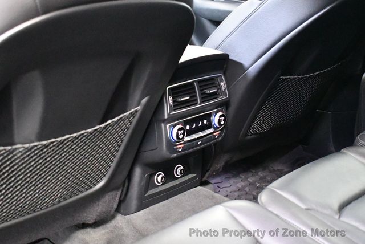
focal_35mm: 58
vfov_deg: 23.4
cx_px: 182
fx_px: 589
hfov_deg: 34.5
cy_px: 122
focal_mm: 29
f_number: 4.2
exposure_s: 1/50
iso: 12800
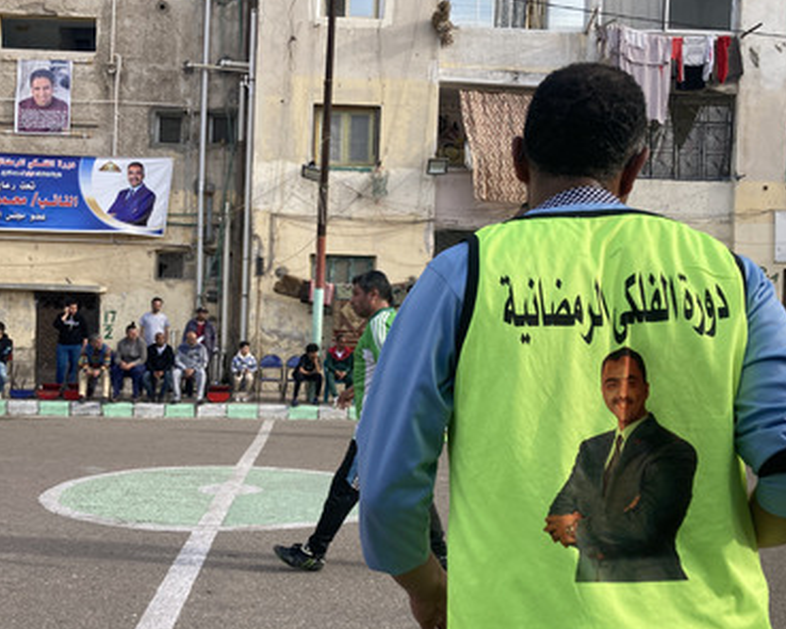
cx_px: 322
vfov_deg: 40.1
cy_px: 351
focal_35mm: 37
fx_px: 860
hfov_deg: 48.8
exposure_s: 1/685
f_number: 1.8
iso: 20
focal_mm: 3.99
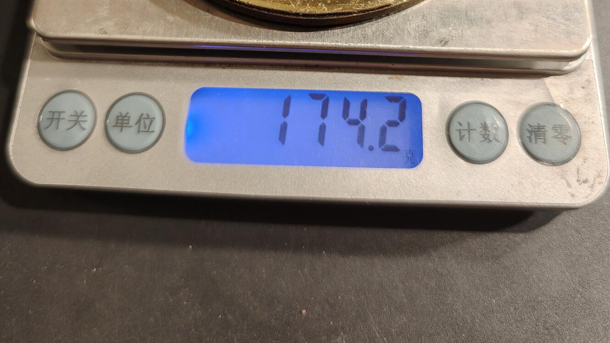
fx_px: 550
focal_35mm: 34
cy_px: 17
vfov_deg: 32.4
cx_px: 310
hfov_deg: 58.0
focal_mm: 6.06
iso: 200
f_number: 1.6
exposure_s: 1/200
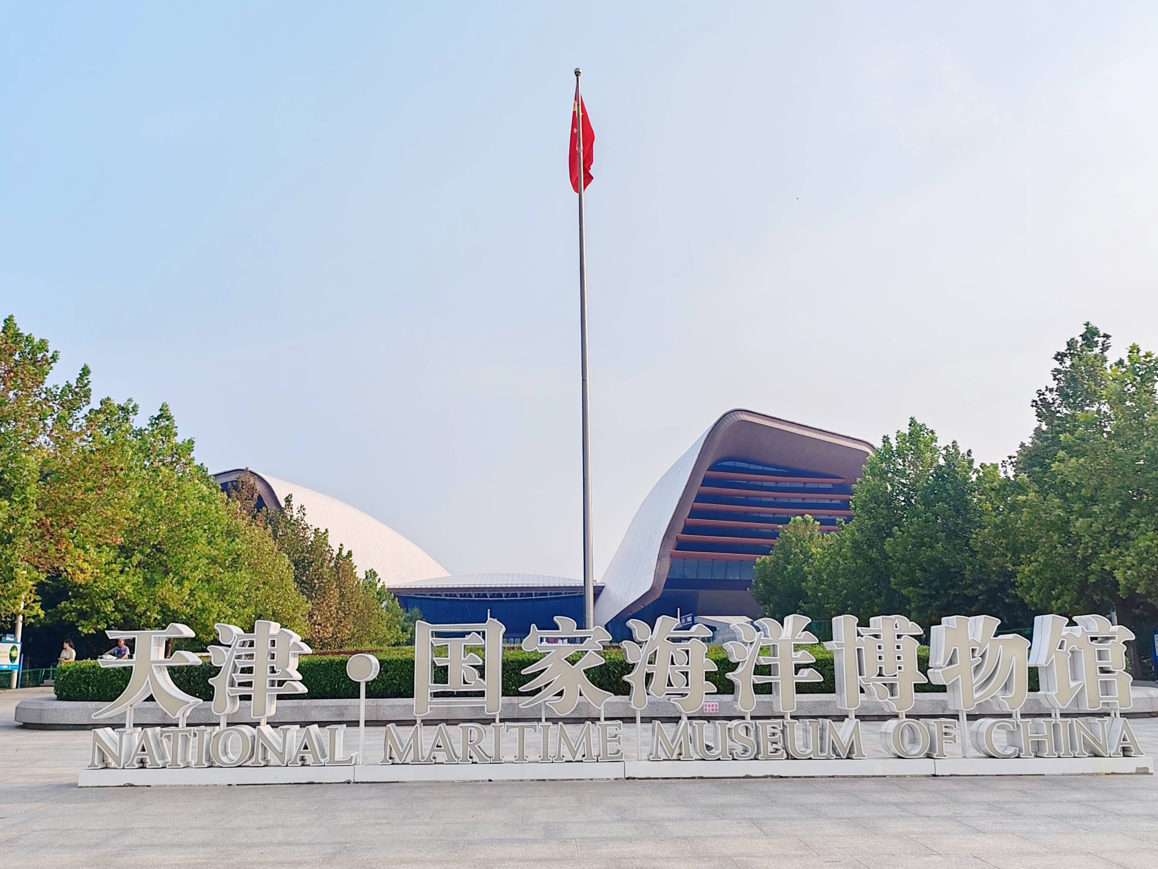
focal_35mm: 36
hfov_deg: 51.4
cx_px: 579
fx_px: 1204
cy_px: 434
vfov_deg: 39.7
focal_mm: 6.14
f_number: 1.8
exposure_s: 1/490
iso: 50
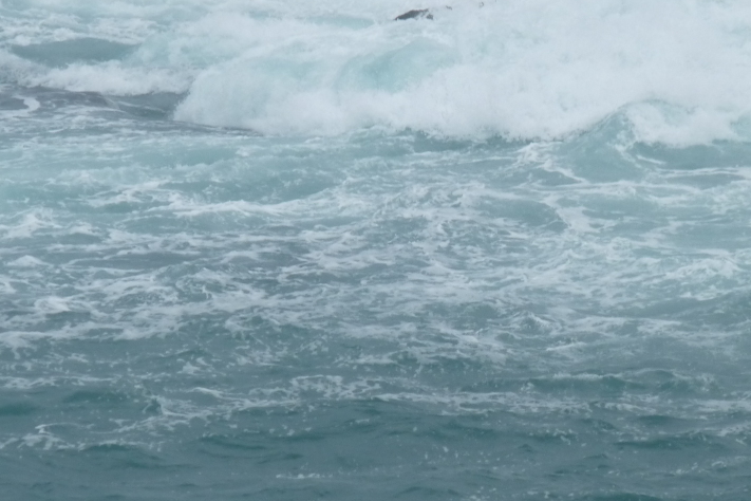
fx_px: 11056
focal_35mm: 530
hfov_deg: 3.9
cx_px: 439
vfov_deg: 2.6
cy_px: 267
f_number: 5.6
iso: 200
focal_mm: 53.7
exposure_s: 1/500
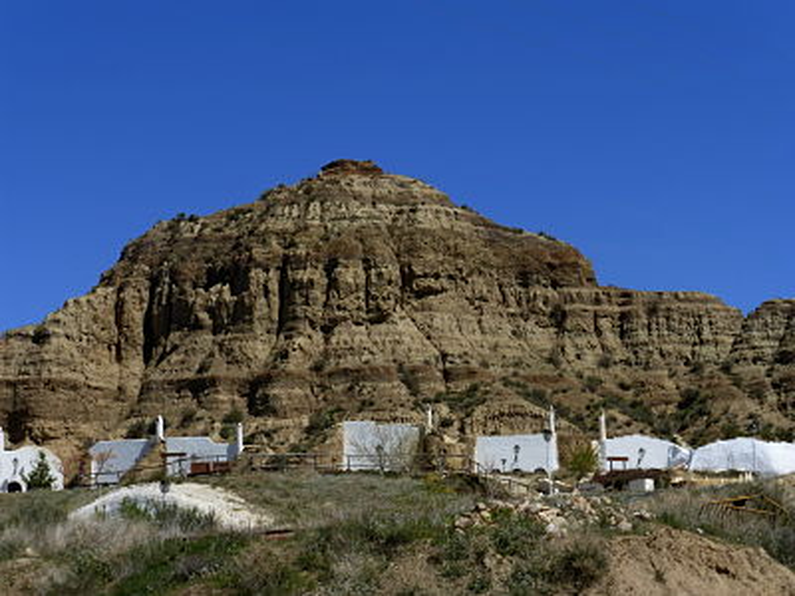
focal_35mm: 85
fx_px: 1952
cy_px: 298
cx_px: 398
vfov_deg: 17.4
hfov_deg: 23.0
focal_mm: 15.1
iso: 100
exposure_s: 1/800
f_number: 5.2
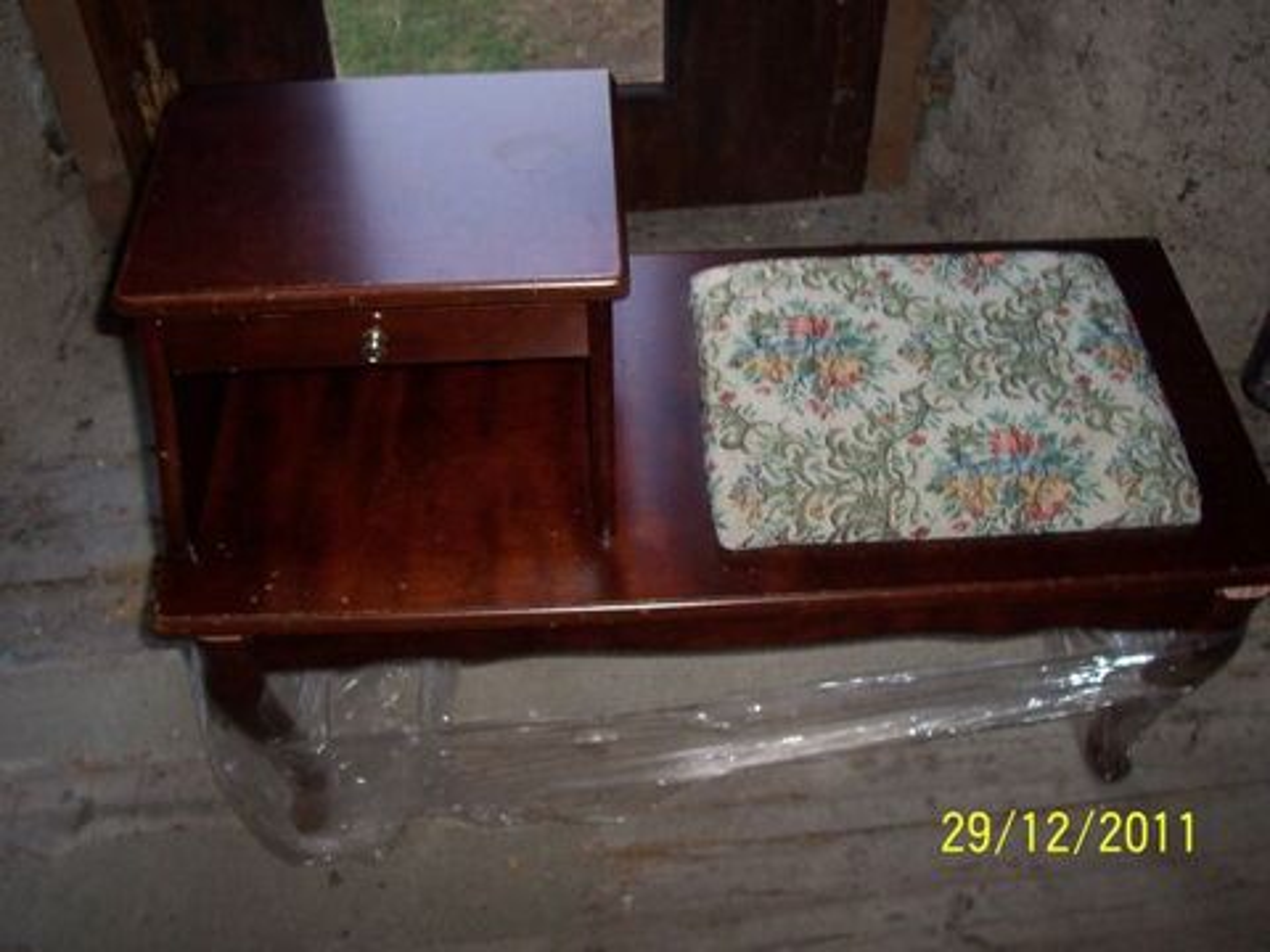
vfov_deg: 38.7
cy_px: 476
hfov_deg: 50.1
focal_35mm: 37
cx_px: 635
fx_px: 1357
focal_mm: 5.6
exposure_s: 1/60
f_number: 2.8
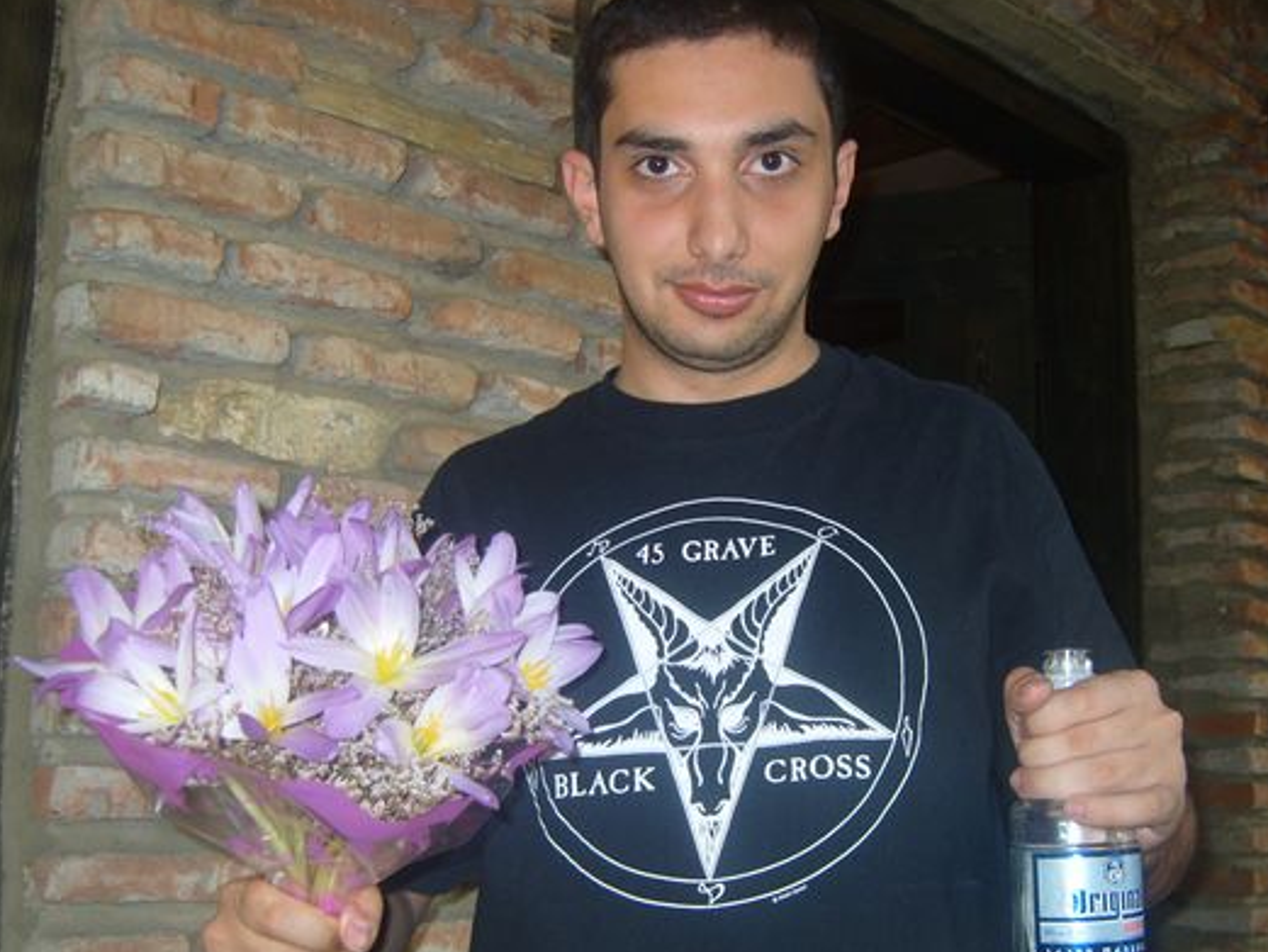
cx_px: 684
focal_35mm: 43
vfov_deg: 33.5
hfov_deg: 43.8
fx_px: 1575
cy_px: 572
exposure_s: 1/30
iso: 100
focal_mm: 7.4
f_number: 2.8
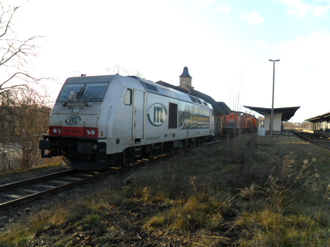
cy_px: 124
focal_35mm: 27
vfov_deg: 51.4
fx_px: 257
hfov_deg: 65.3
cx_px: 165
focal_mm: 4.9
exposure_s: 1/350
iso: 80
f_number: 3.5
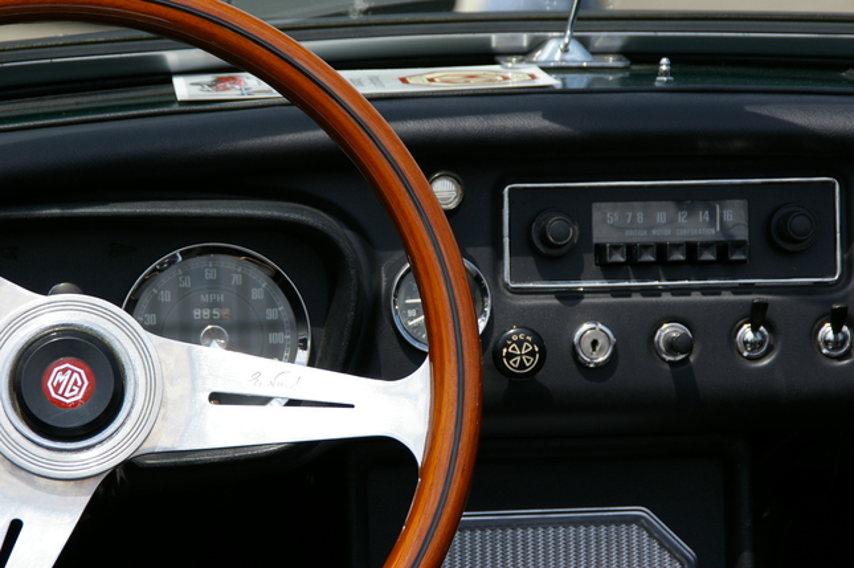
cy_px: 284
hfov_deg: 13.3
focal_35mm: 154
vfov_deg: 8.9
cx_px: 427
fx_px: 3662
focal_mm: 103
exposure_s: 1/250
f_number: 9.5
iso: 200
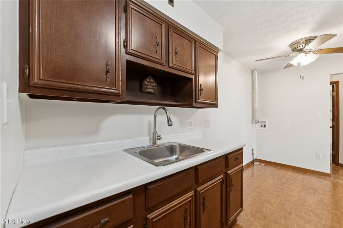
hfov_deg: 104.3
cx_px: 172
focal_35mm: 14
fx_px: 133
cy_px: 114
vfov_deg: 81.2
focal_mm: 14
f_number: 2.8
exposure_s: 1/30
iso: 320
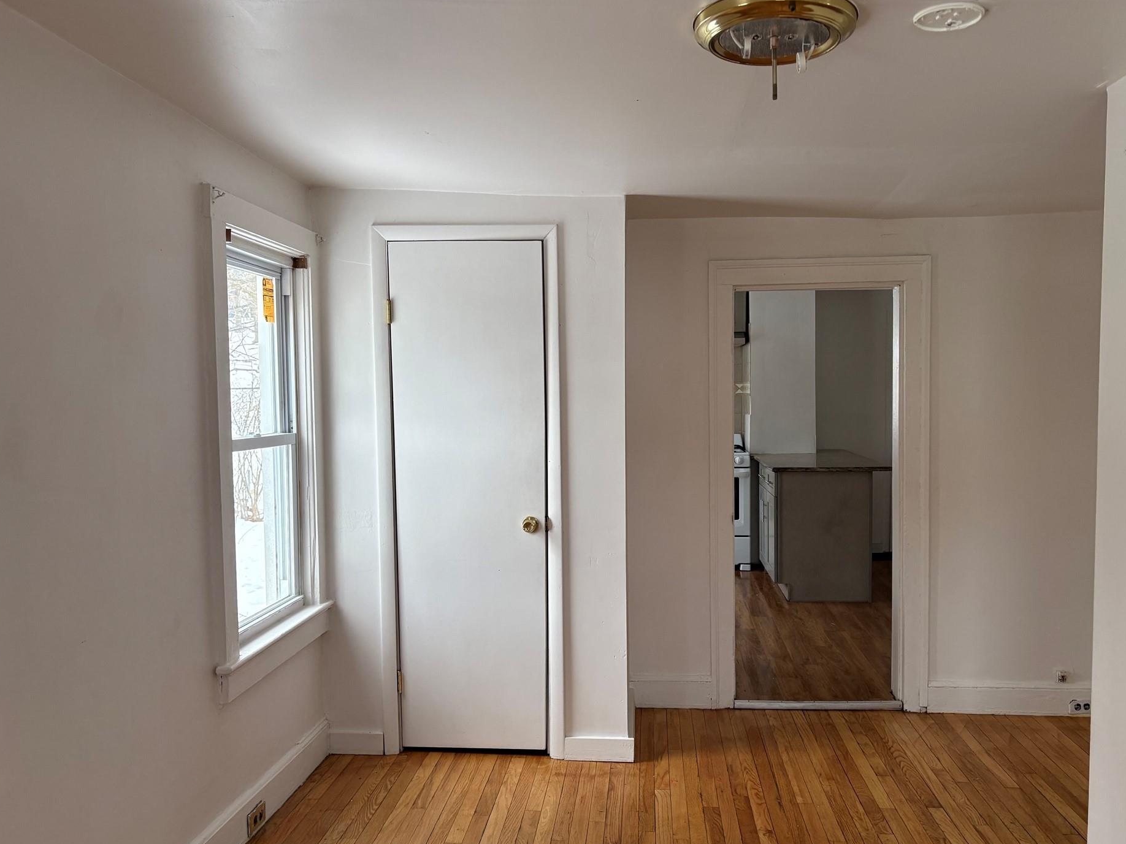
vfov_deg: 48.2
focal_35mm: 29
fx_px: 943
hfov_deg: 61.5
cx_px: 619
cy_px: 460
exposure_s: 1/191
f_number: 1.6
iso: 125
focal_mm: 5.96
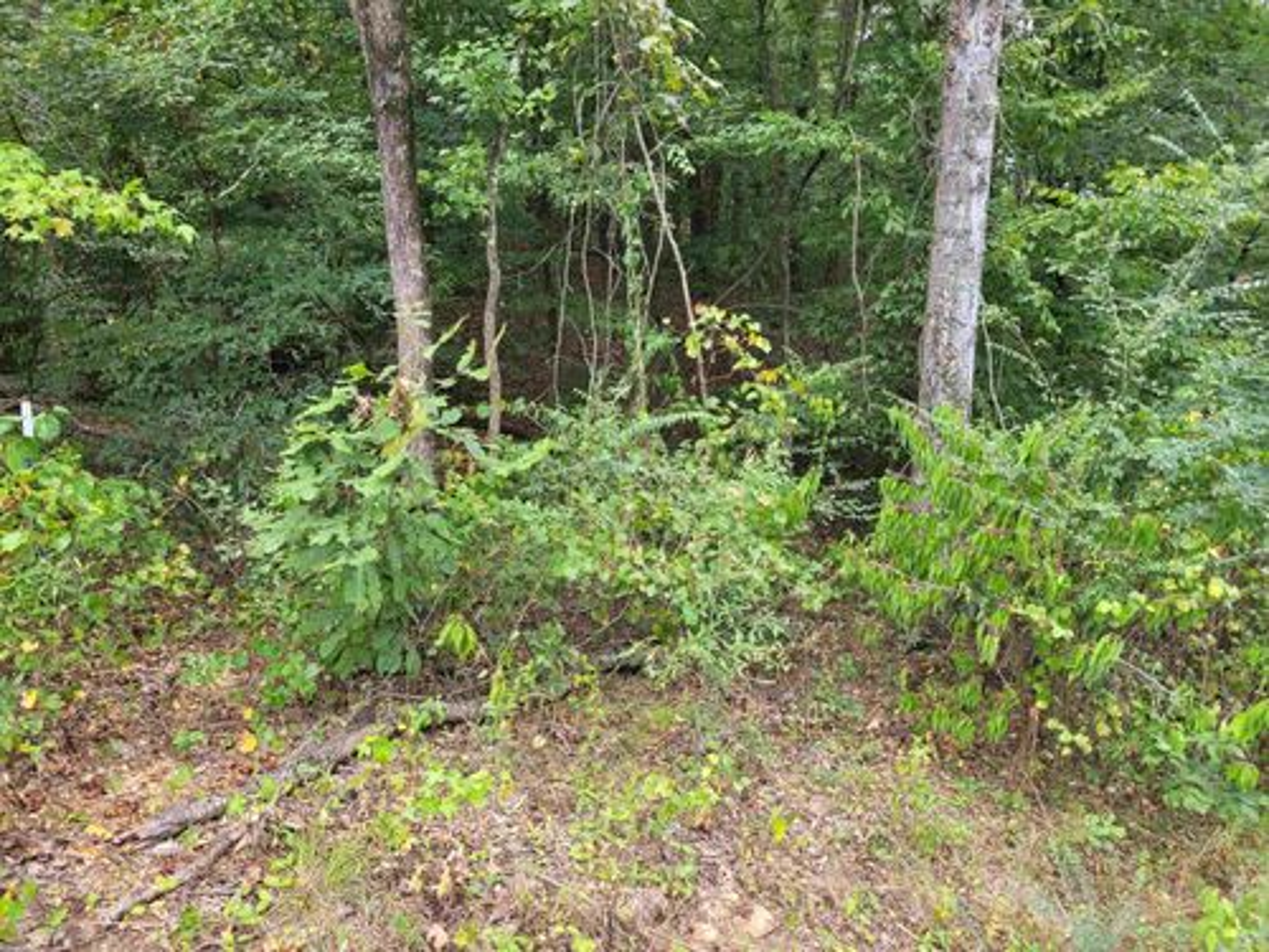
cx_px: 634
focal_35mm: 26
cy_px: 476
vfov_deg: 53.1
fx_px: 953
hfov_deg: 67.3
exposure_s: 1/174
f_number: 1.8
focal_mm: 5.4
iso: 40
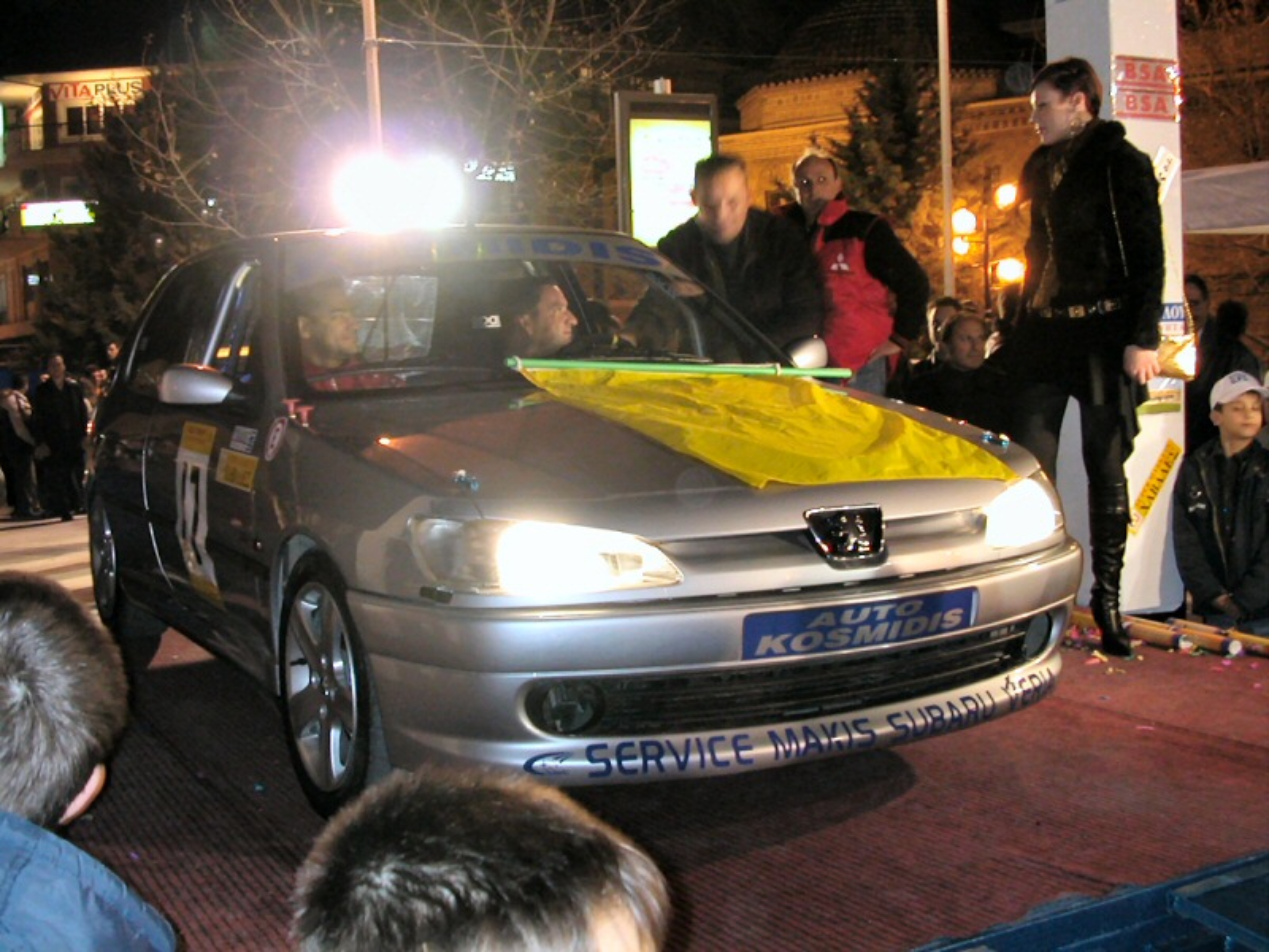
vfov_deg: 33.6
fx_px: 1576
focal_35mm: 43
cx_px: 634
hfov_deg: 43.9
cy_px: 476
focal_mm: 6.6
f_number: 2.9
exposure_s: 1/11.2
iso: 200
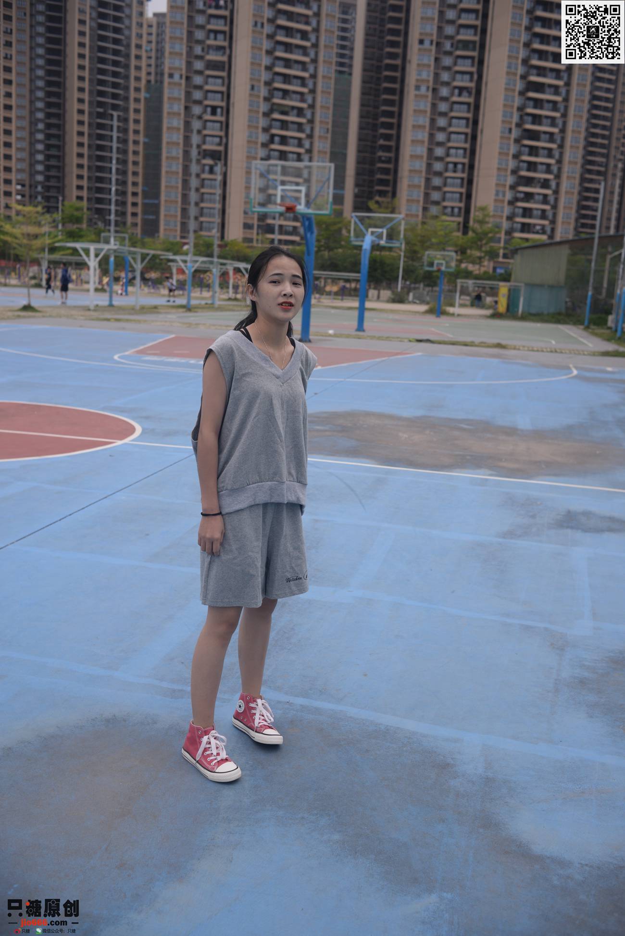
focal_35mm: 35
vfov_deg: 54.4
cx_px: 312
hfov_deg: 37.9
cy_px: 468
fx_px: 910
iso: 250
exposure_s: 1/800
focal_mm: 35
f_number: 5
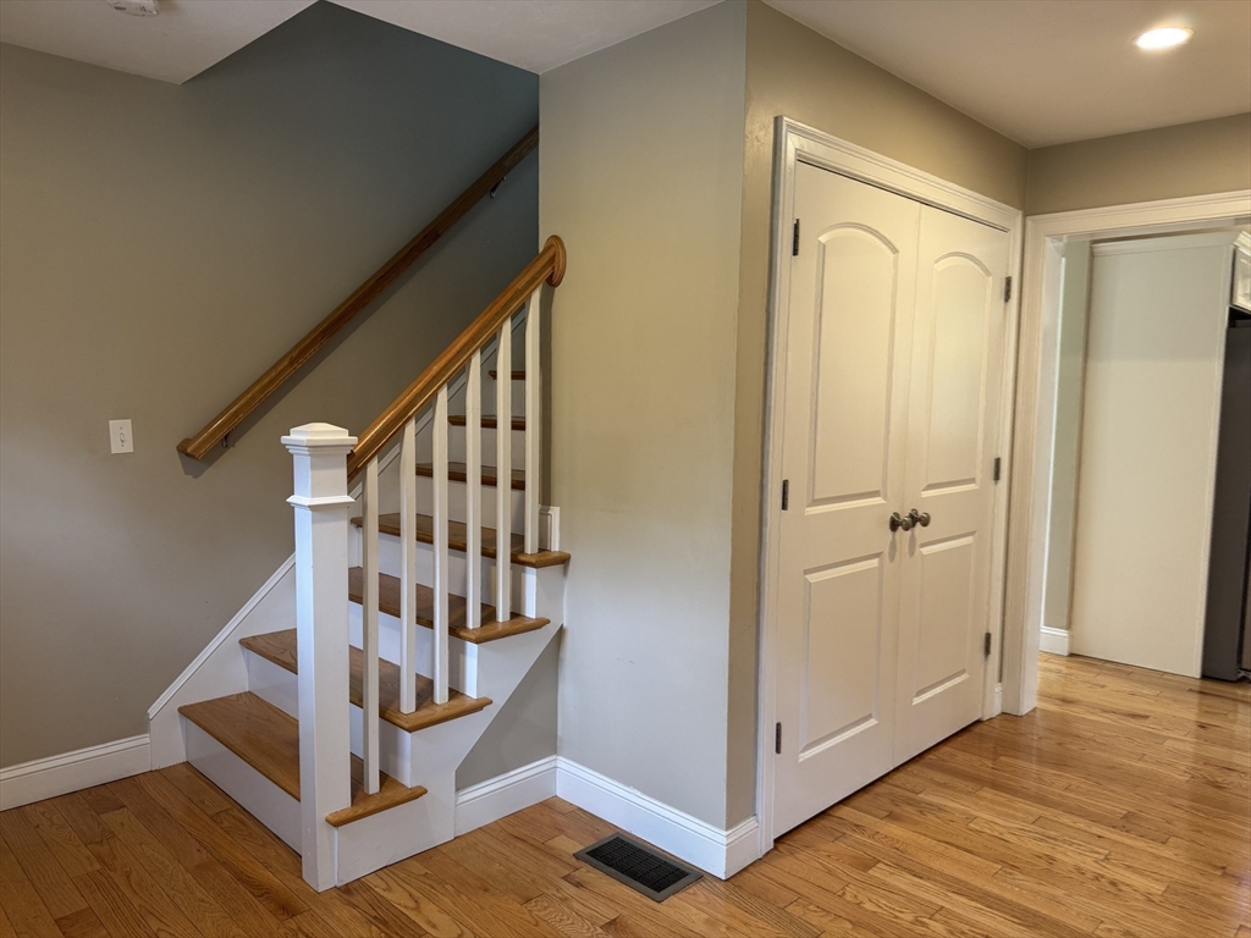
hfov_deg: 71.6
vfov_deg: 56.8
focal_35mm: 24
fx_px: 867
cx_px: 626
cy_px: 469
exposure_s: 1/60
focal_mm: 6.76
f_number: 1.78
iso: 125
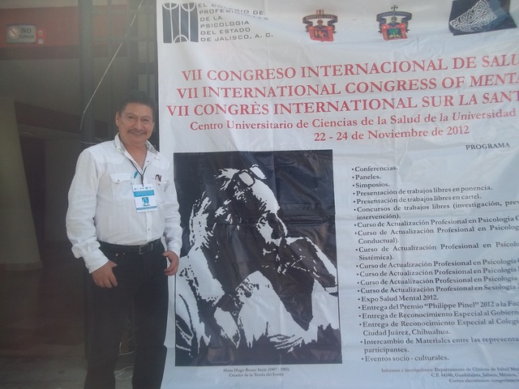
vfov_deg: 44.2
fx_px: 480
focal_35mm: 32
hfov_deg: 56.8
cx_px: 260
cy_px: 194
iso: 80
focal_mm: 5.7
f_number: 2.9
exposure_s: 1/400
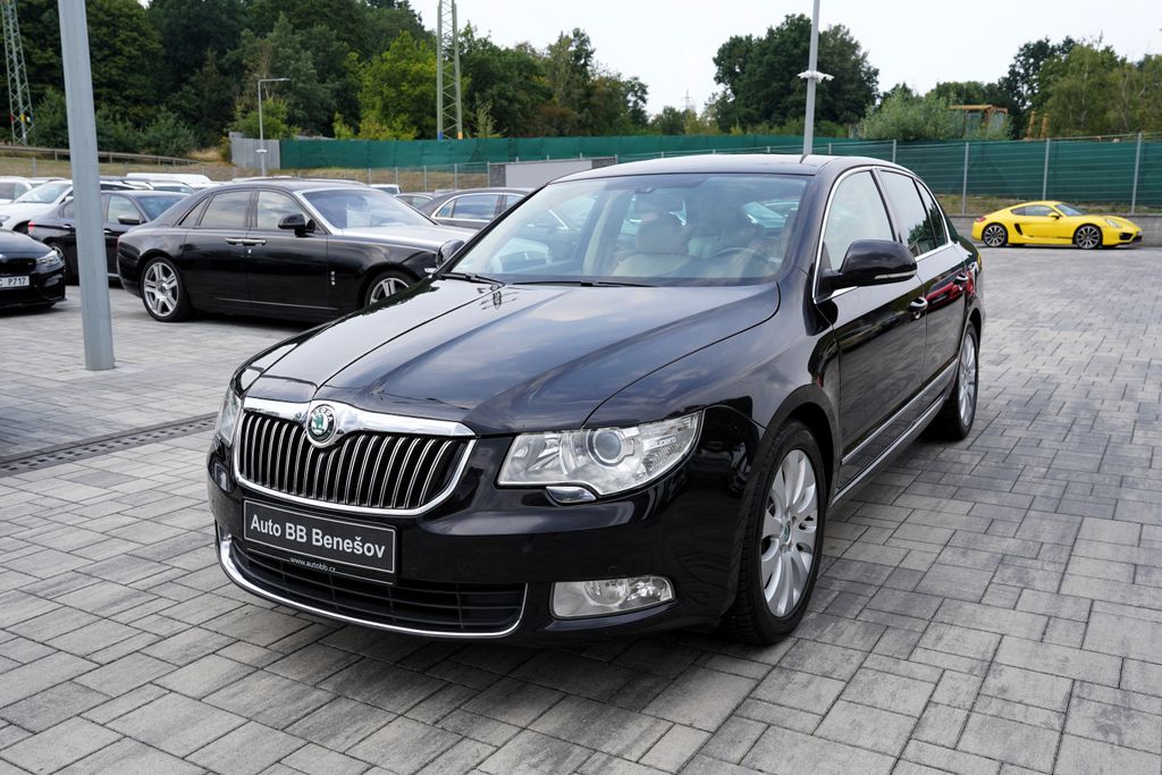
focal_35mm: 30
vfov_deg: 43.6
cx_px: 581
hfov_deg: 61.9
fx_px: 968
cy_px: 388
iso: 100
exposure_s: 1/160
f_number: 6.3
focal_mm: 30
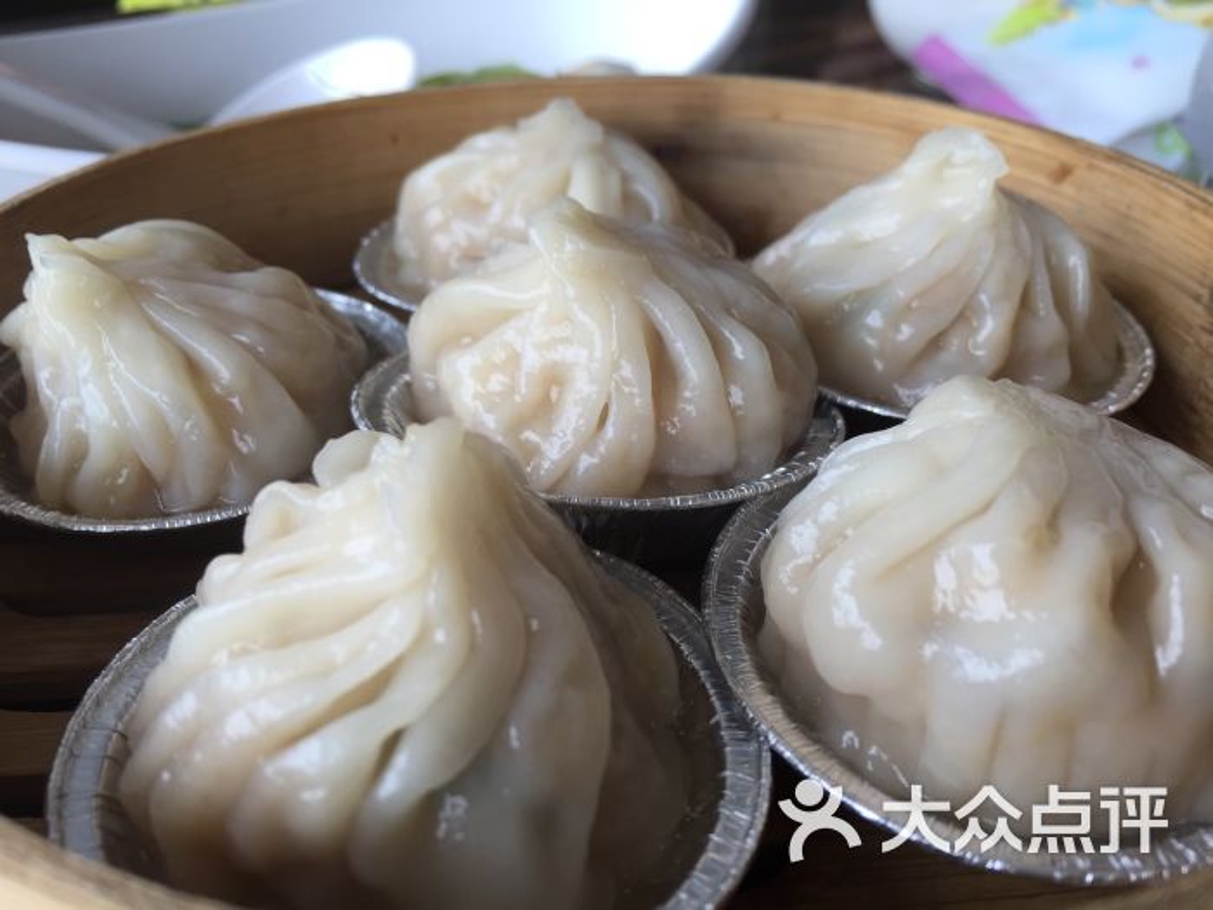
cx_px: 606
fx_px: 1016
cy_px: 455
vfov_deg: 48.2
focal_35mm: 29
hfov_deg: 61.7
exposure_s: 1/120
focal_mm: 4.15
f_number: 2.2
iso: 32
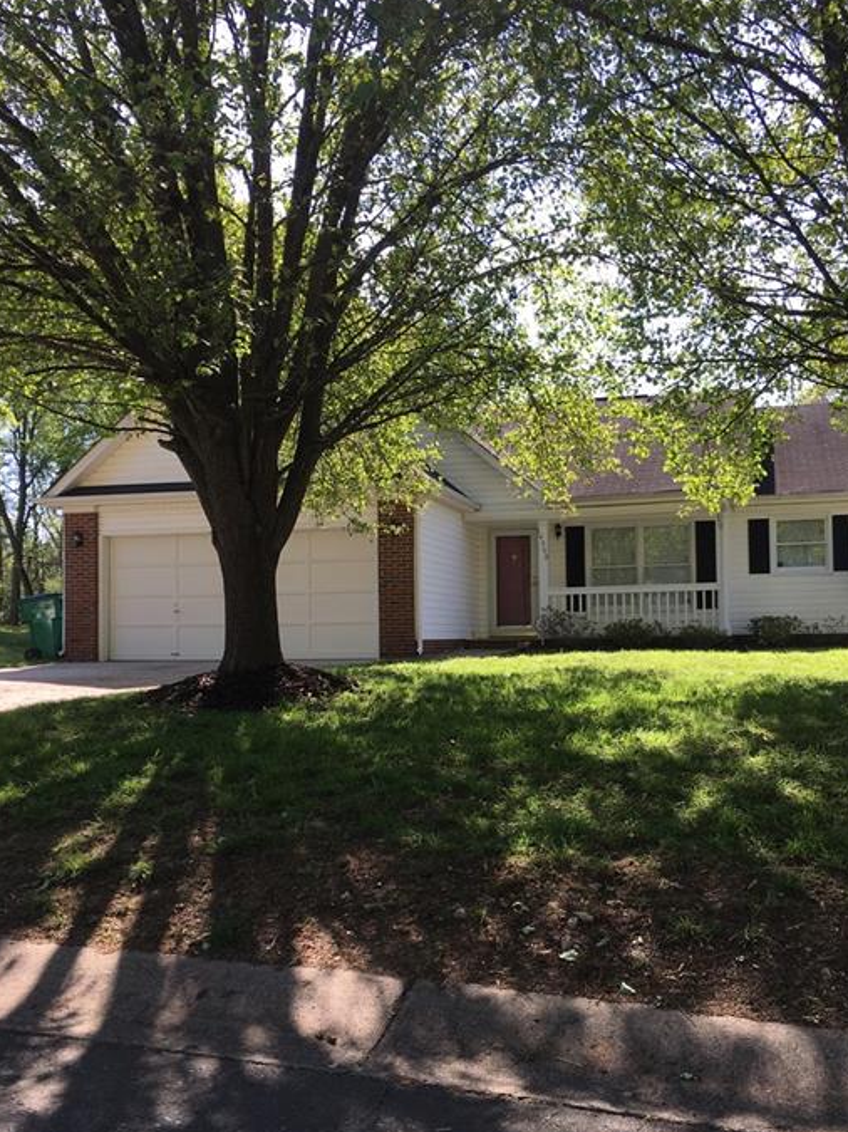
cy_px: 621
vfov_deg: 55.3
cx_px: 466
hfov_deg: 42.9
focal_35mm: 33
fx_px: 1078
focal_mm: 4.15
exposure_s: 1/519
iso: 25
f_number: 2.2
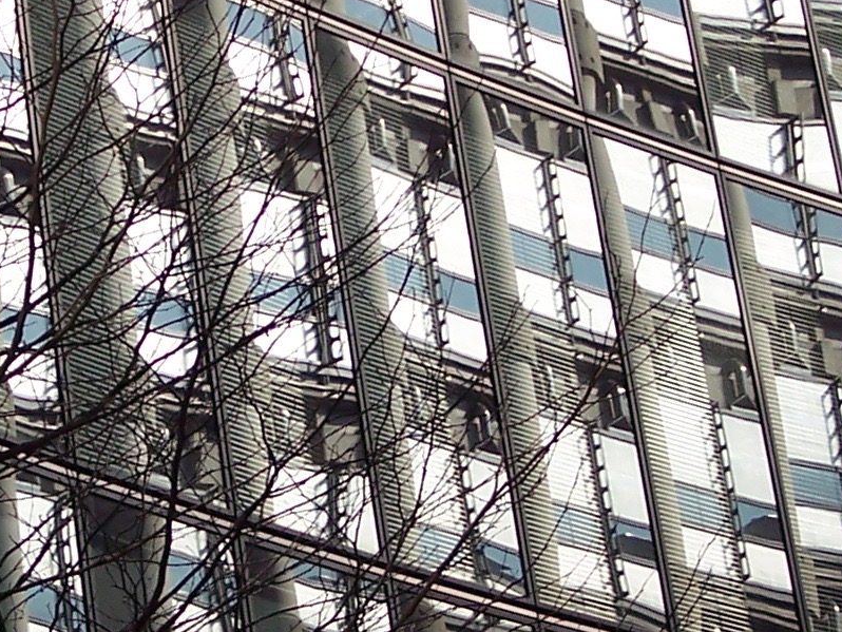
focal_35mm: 186
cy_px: -9
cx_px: 169
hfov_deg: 10.6
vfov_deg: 7.9
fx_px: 4526
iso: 100
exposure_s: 1/350
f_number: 4
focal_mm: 10.7
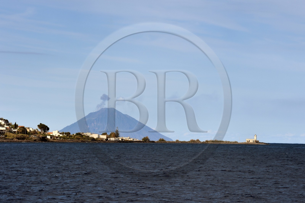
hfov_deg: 10.3
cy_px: 102
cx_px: 152
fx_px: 1693
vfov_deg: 6.9
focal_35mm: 200
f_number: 14
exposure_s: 1/500
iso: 200
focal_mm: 200
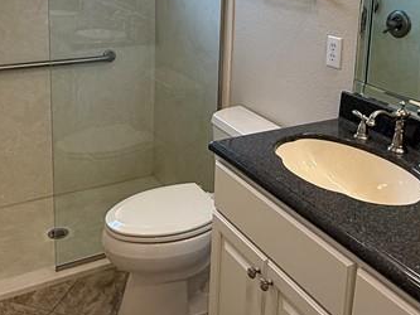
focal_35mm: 43
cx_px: 216
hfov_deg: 43.8
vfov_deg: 32.2
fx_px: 522
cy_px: 40
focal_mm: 2.22
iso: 100
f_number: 2.2
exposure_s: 1/120
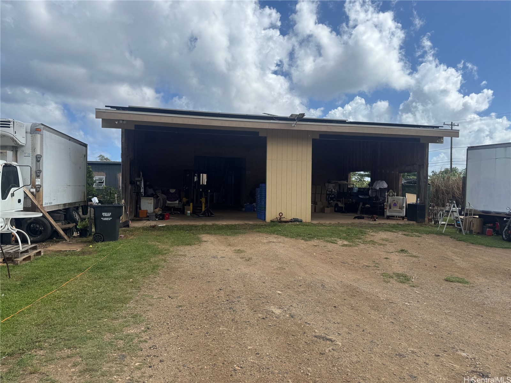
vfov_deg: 56.8
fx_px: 354
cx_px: 256
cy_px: 192
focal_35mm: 24
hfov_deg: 71.6
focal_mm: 6.76
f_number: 1.78
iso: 80
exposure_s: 1/5814
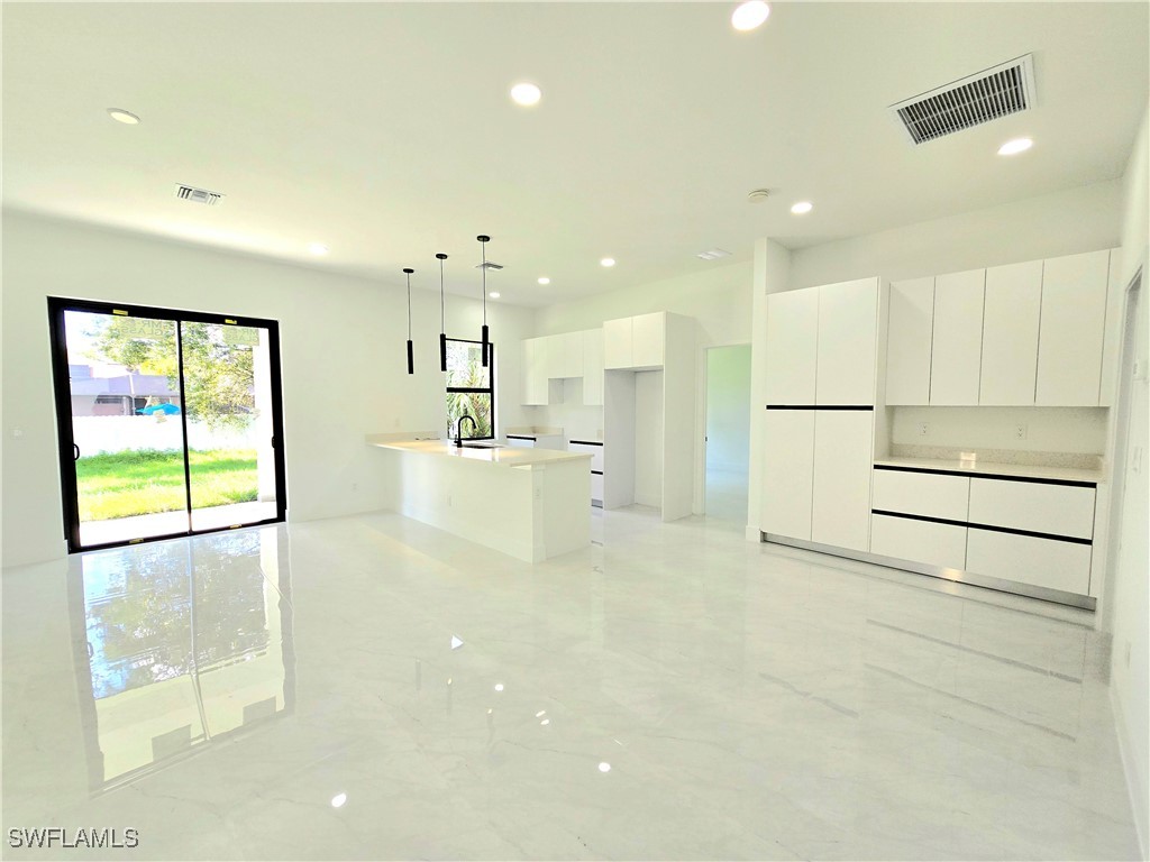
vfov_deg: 89.9
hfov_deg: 106.2
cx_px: 575
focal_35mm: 13
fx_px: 432
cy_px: 431
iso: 125
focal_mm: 2.2
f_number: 2.2
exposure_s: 1/370
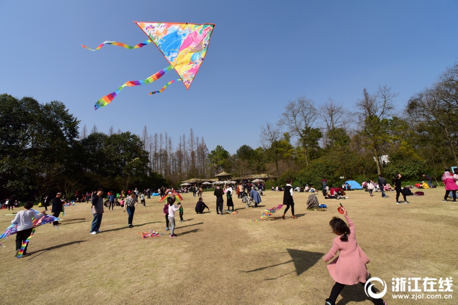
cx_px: 229
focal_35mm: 14
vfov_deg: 81.2
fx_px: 178
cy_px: 152
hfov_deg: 104.3
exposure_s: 1/800
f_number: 14
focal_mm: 14
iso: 640
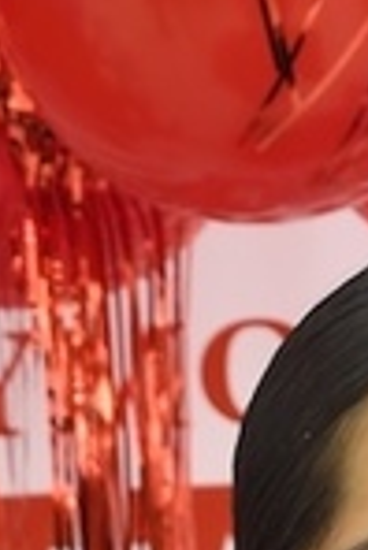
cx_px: 814
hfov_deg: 3.8
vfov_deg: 5.5
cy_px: 1360
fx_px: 5491
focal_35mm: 359
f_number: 4.2
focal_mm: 35
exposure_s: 1/40
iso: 500
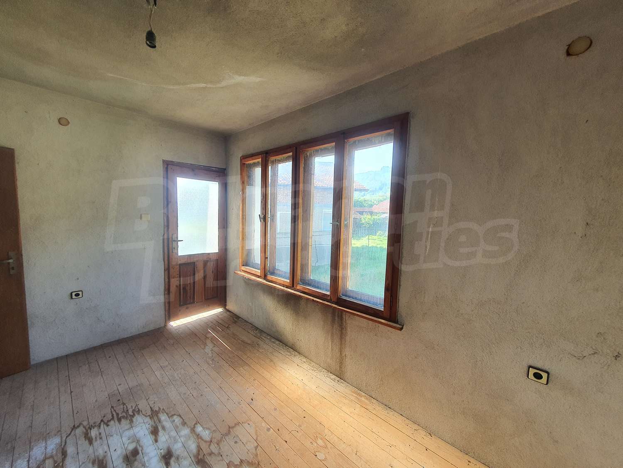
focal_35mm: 13
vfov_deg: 89.9
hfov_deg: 106.2
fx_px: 234
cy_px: 234
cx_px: 312
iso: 50
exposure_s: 1/100
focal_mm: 1.8
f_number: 2.2
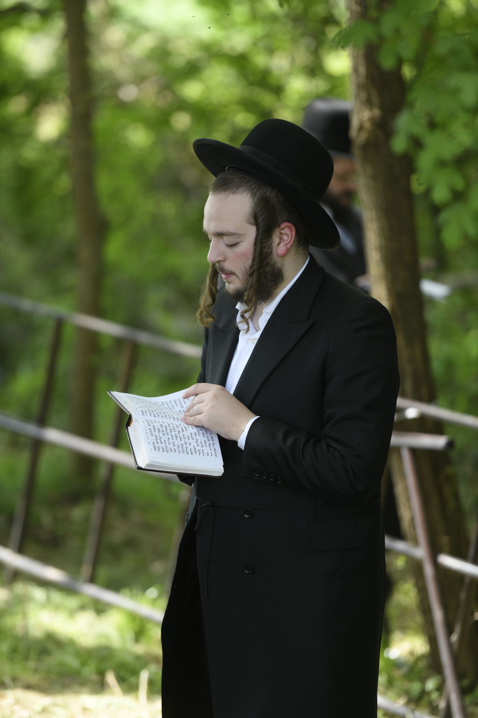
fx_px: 3983
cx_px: 239
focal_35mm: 200
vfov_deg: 10.3
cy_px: 359
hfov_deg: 6.9
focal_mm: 200
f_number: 3.2
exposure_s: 1/250
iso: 200
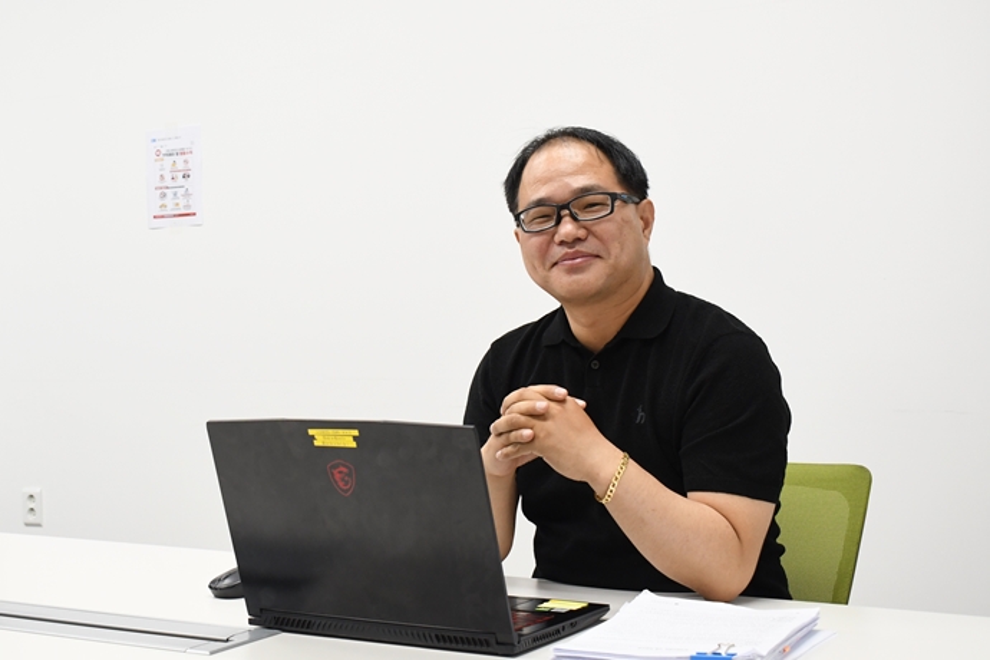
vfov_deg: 31.2
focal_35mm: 43
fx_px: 1182
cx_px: 495
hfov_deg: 45.4
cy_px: 330
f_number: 5.6
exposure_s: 1/80
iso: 1250
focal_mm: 29
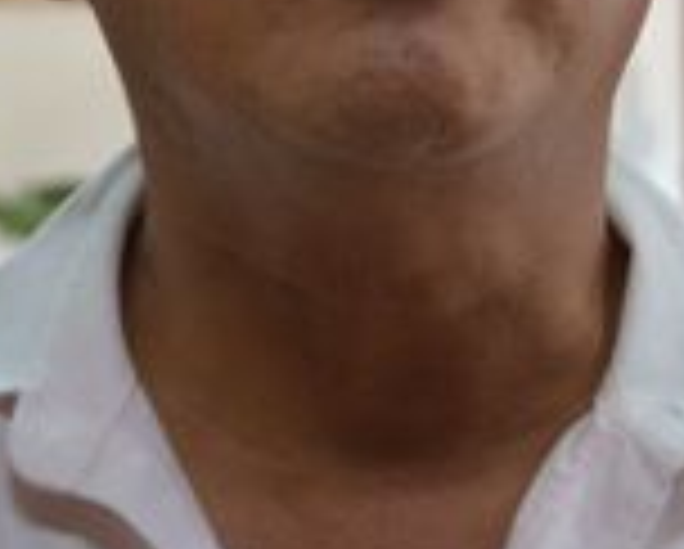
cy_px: 97
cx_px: 302
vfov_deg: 6.9
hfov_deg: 8.6
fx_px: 4561
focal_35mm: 225
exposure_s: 1/60
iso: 640
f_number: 4.8
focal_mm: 38
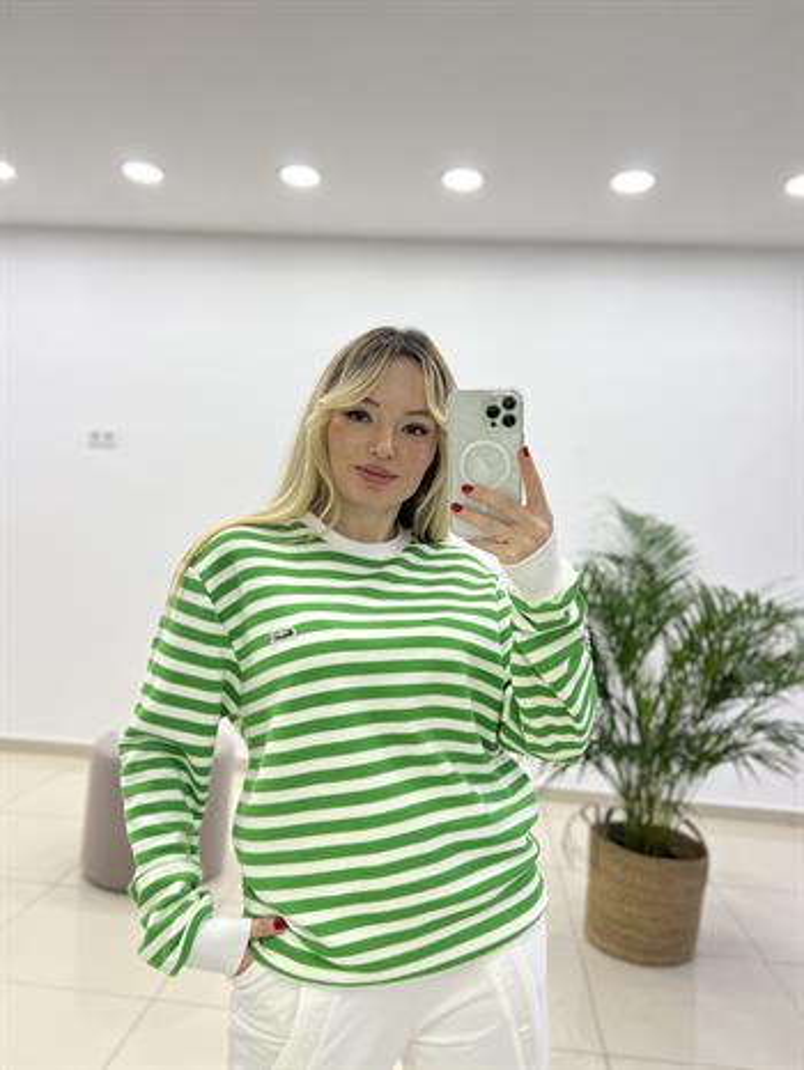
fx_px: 804
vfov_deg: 67.3
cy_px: 535
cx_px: 402
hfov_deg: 53.1
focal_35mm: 26
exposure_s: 1/100
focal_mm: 5.7
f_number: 1.5
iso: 80
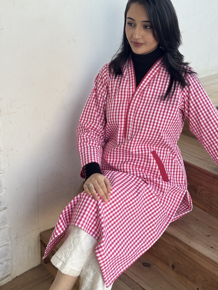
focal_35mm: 52
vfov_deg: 36.8
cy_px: 139
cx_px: 113
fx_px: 436
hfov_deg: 28.0
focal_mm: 6.76
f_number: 1.78
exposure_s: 1/121
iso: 50
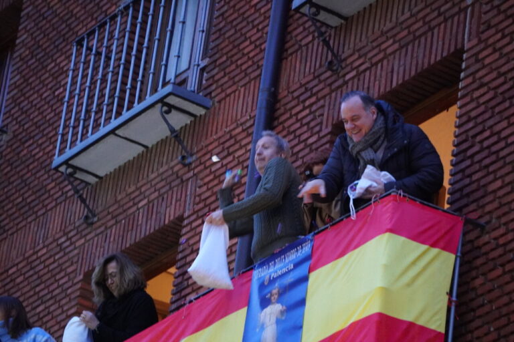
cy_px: 171
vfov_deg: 7.1
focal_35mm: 194
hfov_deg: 10.6
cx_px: 257
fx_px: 2763
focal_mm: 129
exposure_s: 1/50
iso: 6400
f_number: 5.6
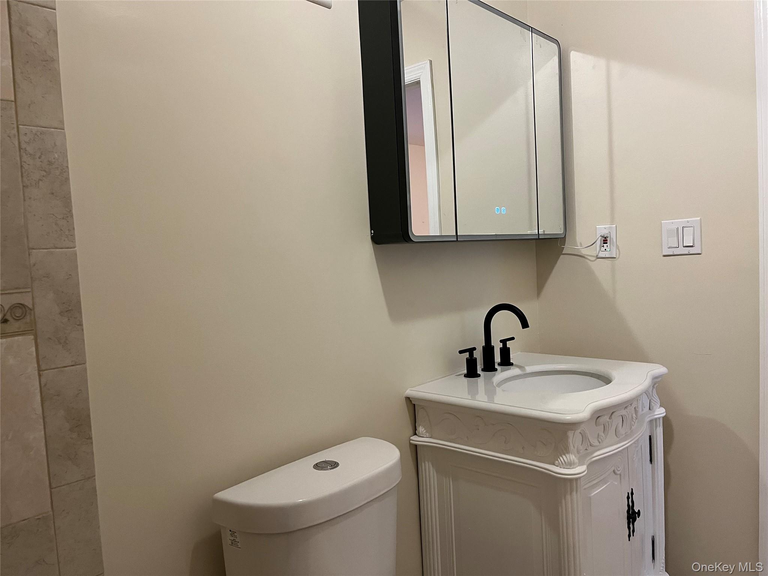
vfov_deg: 53.1
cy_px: 288
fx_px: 577
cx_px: 384
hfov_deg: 67.3
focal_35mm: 26
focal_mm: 5.1
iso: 250
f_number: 1.6
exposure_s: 1/60
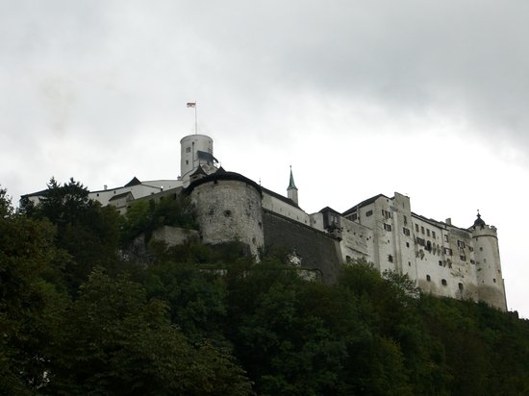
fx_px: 1222
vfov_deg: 18.4
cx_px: 264
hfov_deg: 24.4
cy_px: 198
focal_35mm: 80
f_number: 4.4
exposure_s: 1/200
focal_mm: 16.6
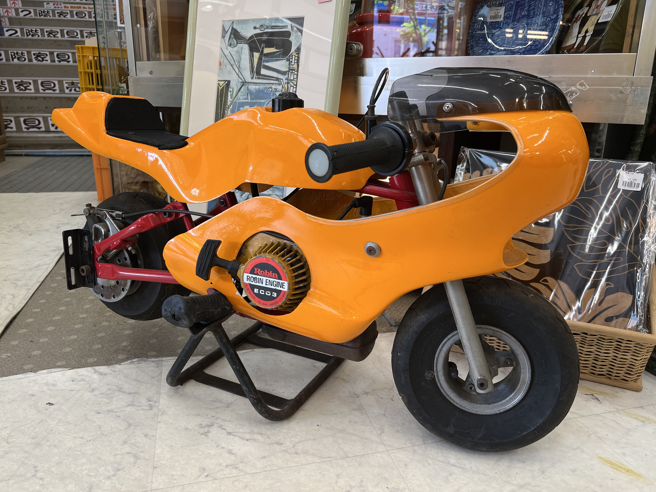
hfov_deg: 67.3
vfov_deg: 53.1
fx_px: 493
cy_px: 246
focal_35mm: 26
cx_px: 328
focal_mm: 5.7
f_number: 1.5
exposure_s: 1/100
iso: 80
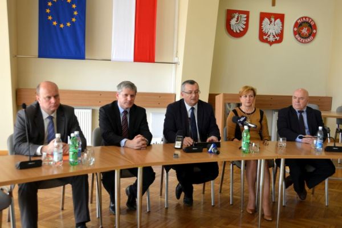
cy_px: 114
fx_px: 313
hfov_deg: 57.2
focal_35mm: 33
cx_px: 171
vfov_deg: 40.0
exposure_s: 1/80
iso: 400
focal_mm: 22
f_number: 4.5
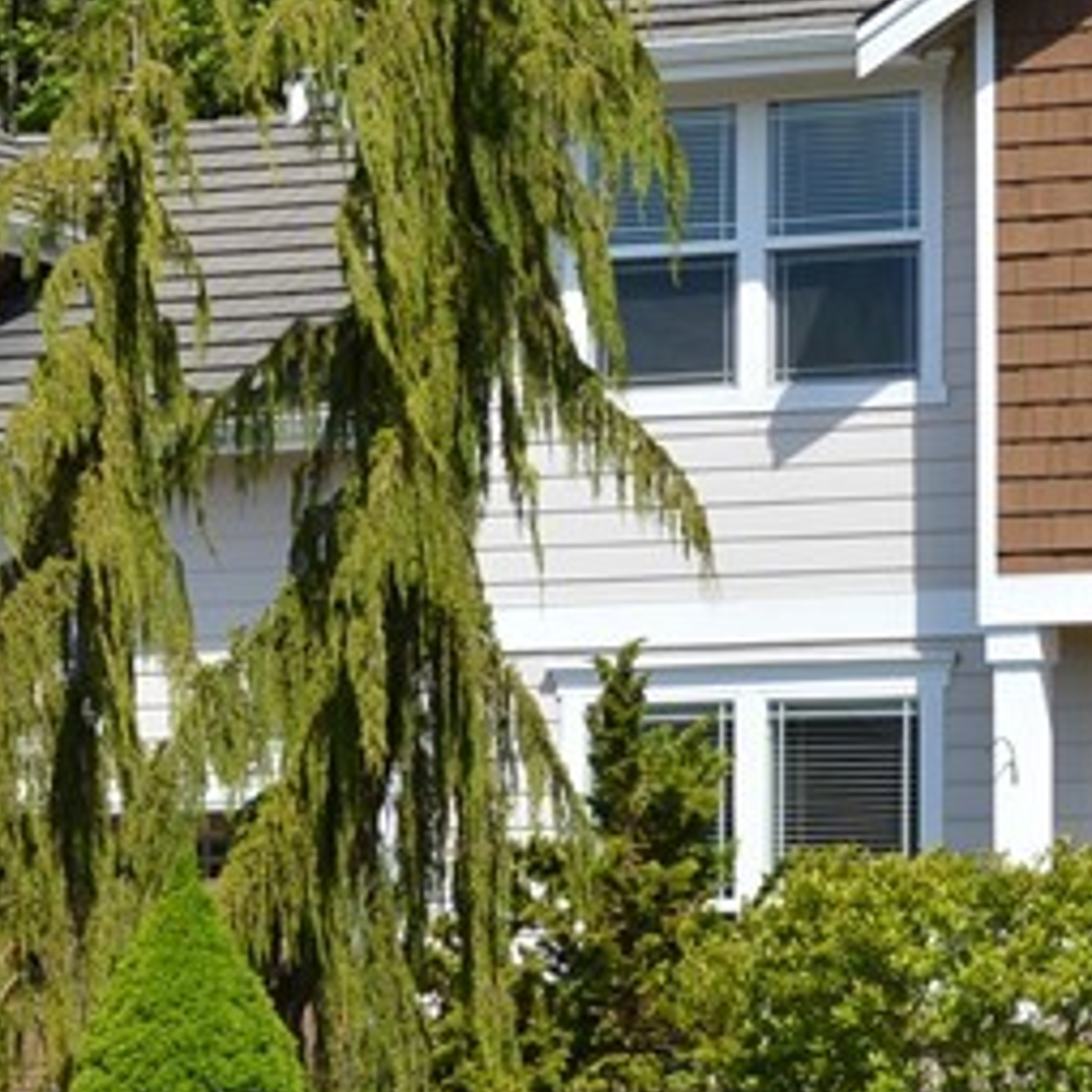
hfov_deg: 11.4
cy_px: 638
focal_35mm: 152
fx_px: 5425
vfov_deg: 11.5
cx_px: 1051
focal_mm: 28
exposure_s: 1/250
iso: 100
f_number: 8
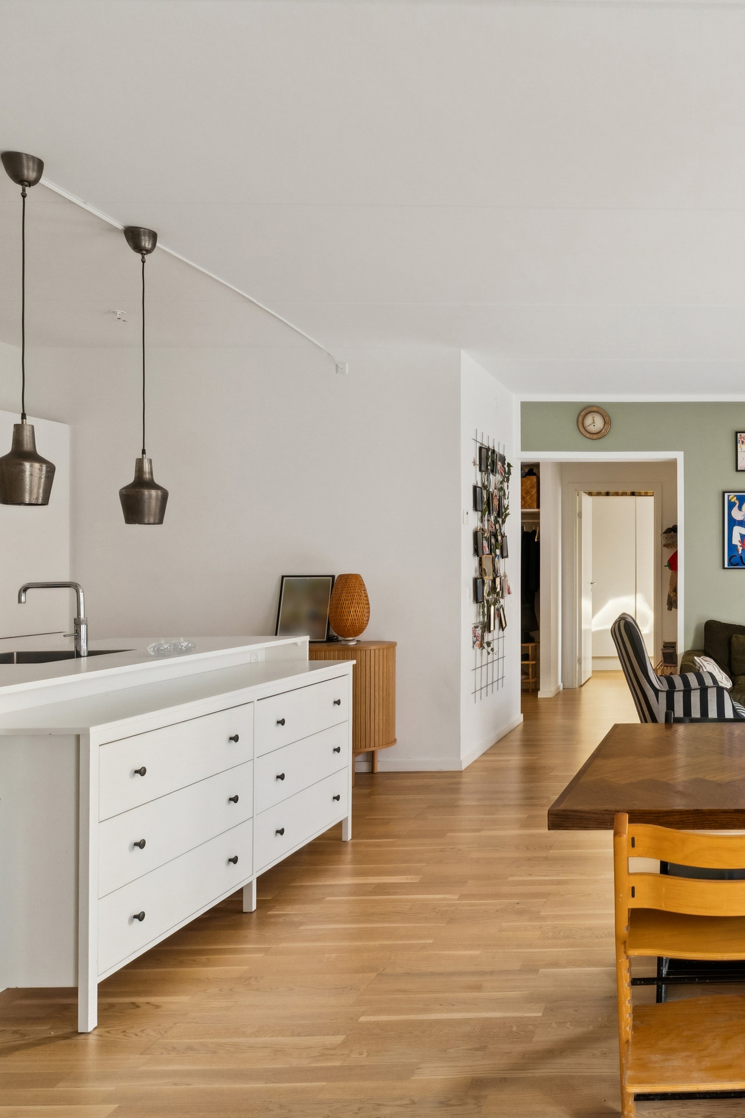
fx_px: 876
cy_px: 547
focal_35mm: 28
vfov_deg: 65.0
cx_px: 763
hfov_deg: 39.9
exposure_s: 1/5
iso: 250
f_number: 7.1
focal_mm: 12.1
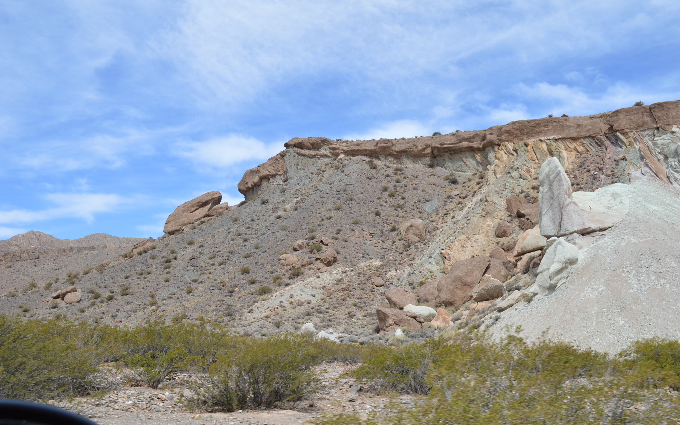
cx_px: 342
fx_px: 686
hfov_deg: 52.7
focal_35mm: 37
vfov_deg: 34.4
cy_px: 221
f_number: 8
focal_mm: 24
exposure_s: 1/250
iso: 100
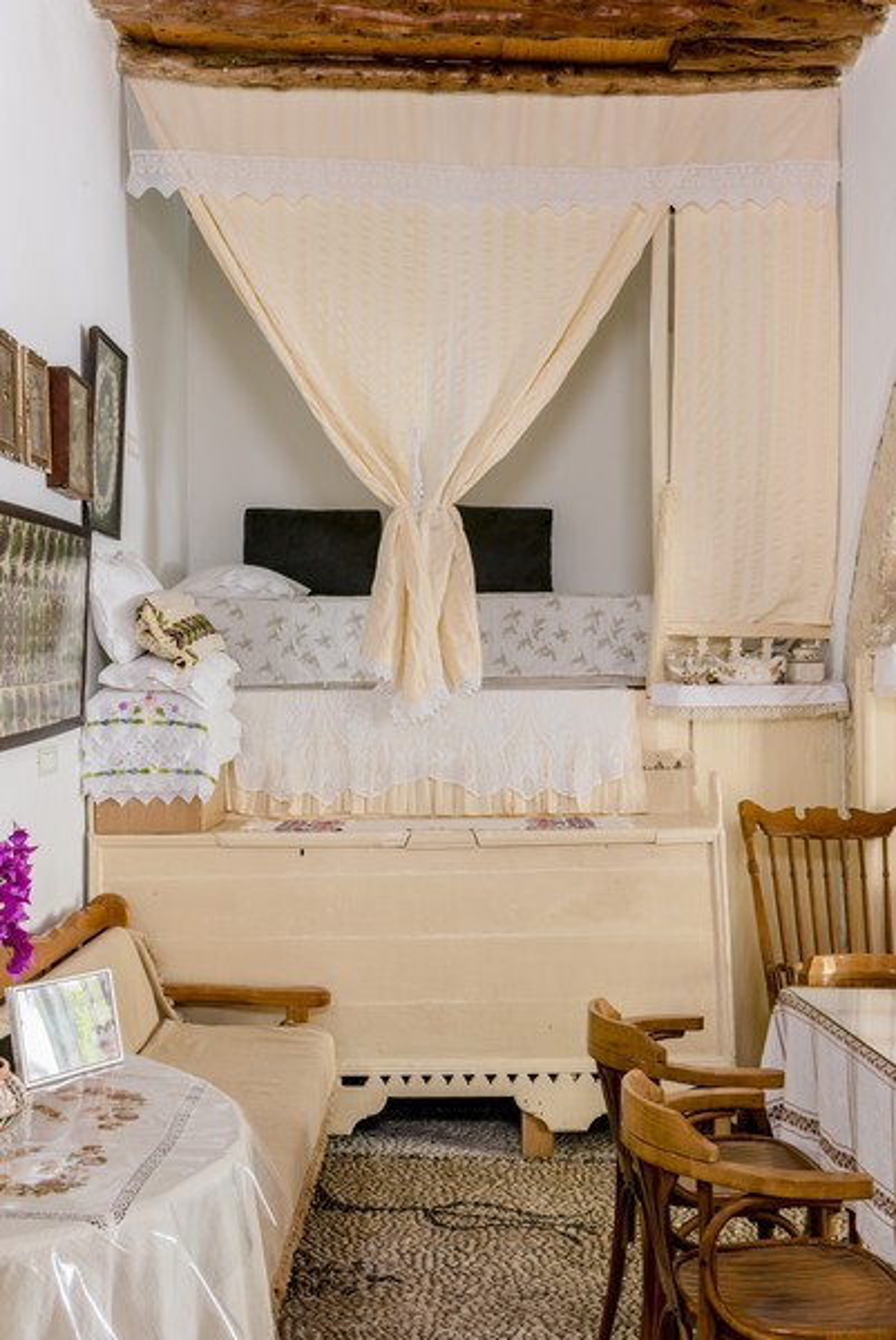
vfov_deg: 50.7
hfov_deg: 35.1
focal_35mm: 38
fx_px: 1416
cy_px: 670
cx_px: 448
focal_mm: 38
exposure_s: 1/2
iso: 200
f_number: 11
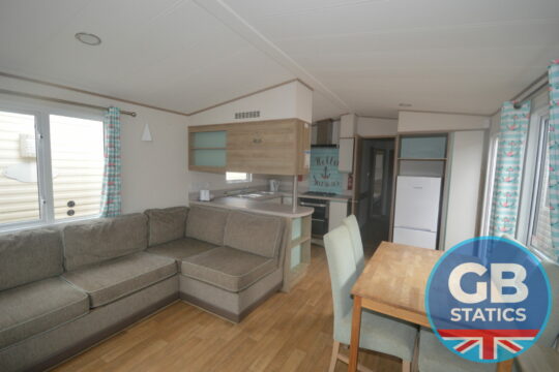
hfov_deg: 100.4
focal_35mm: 15
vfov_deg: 77.3
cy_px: 186
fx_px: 233
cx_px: 280
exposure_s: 1/100
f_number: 5
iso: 400
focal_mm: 10
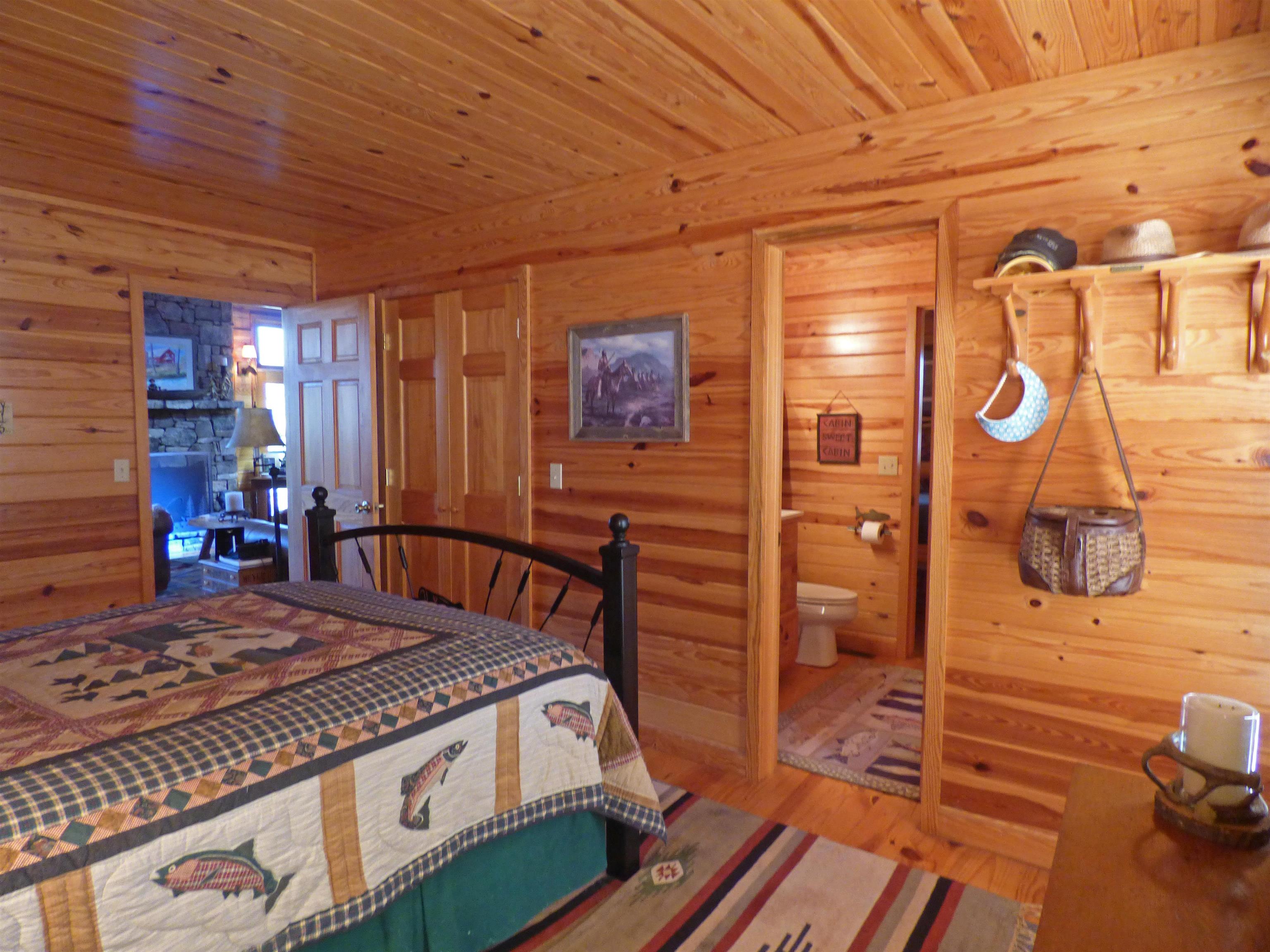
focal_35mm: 20
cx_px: 635
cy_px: 476
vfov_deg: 66.0
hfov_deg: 81.7
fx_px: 734
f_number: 2.8
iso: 400
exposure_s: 1/25
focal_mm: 3.58
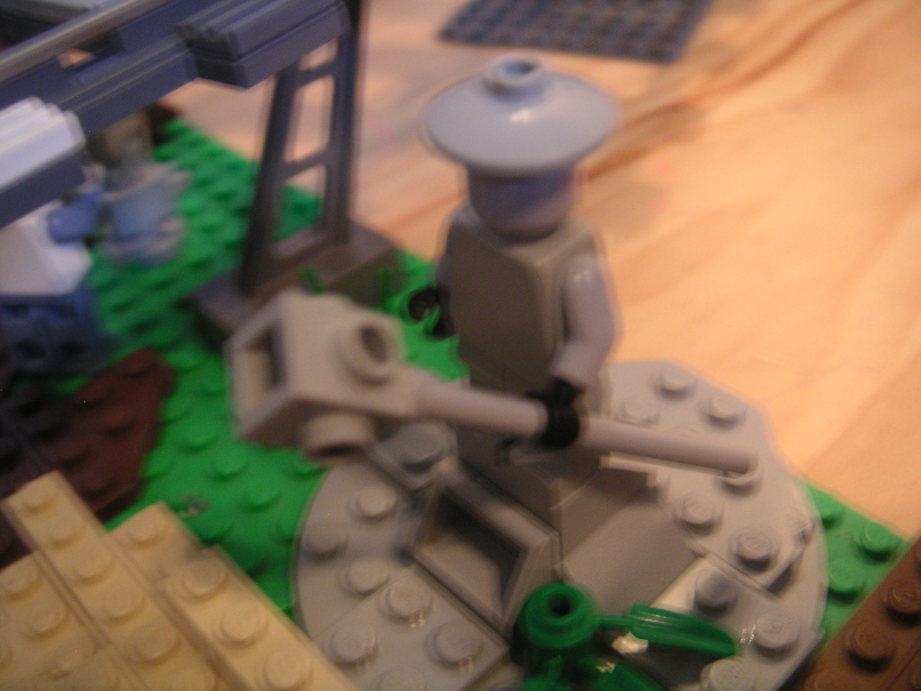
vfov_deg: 38.7
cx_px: 460
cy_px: 346
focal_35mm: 37
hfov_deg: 50.1
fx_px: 984
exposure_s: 1/2
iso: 100
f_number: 2.8
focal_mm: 5.7
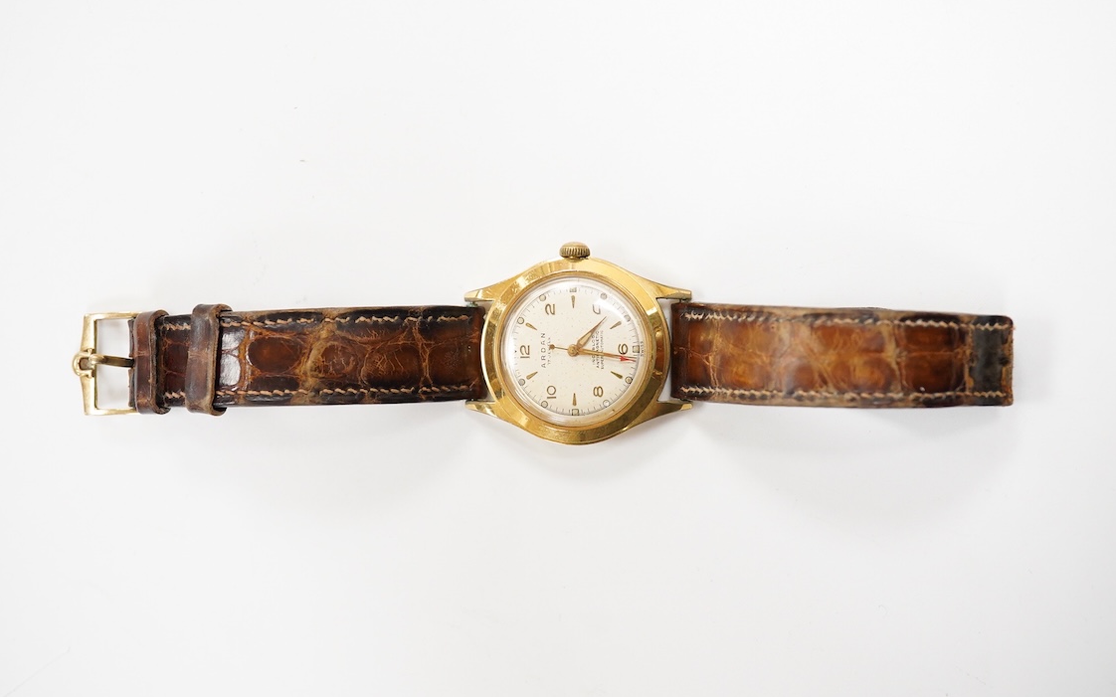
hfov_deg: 43.5
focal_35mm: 46
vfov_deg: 28.0
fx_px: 1399
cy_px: 342
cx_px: 558
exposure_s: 1/200
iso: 2500
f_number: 8
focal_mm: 30
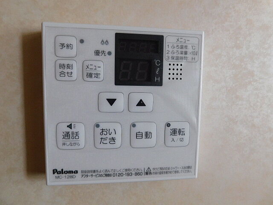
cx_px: 136
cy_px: 102
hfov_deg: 73.9
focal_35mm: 23
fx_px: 181
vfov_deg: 58.9
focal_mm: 4
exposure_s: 1/30
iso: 180
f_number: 3
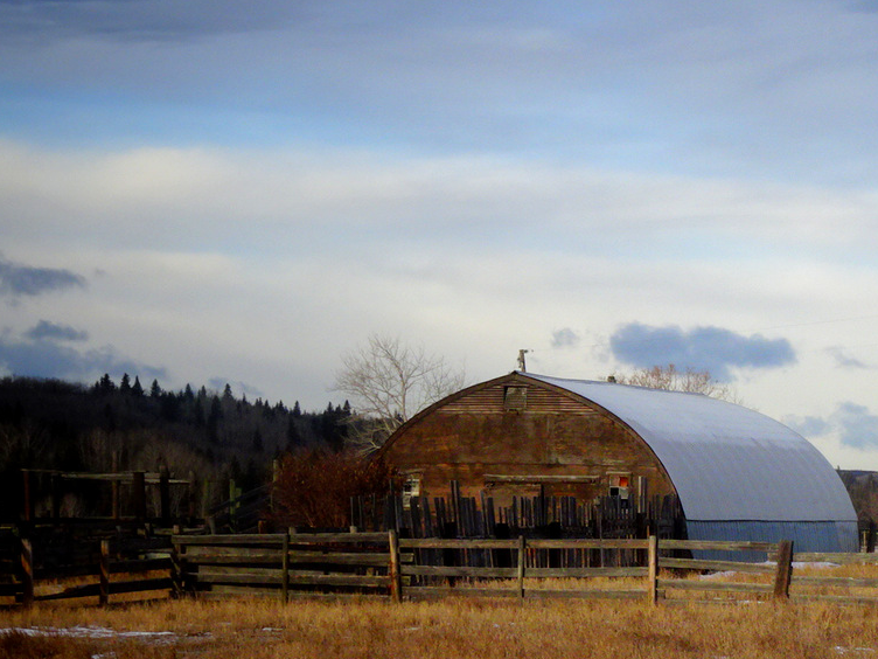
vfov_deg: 11.2
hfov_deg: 14.7
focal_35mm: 132
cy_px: 471
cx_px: 825
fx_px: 3348
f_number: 4.5
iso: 80
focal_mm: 10.59
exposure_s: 1/250
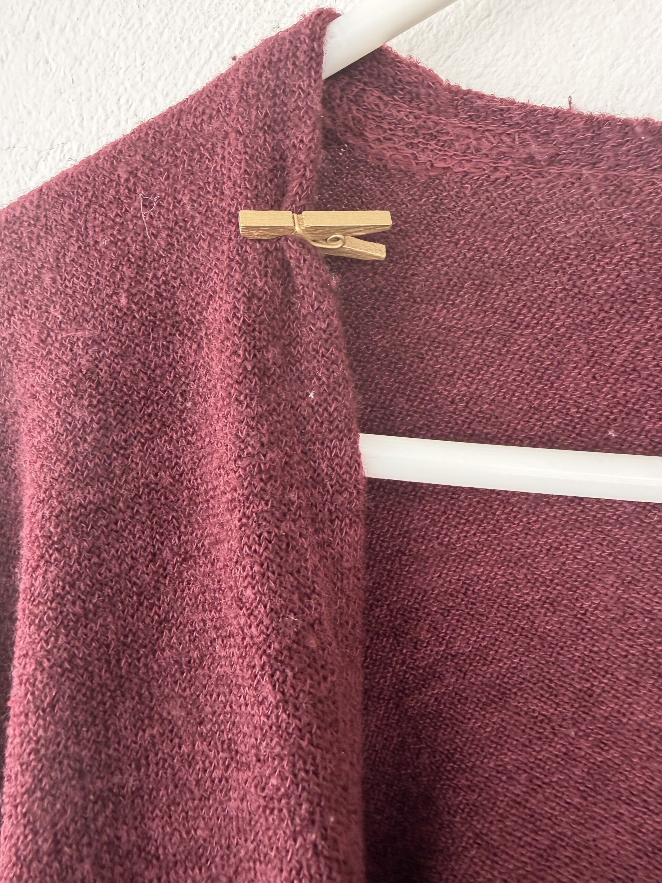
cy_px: 442
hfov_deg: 56.8
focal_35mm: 24
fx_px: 612
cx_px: 331
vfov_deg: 71.6
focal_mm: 2.22
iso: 320
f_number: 2.2
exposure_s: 1/95
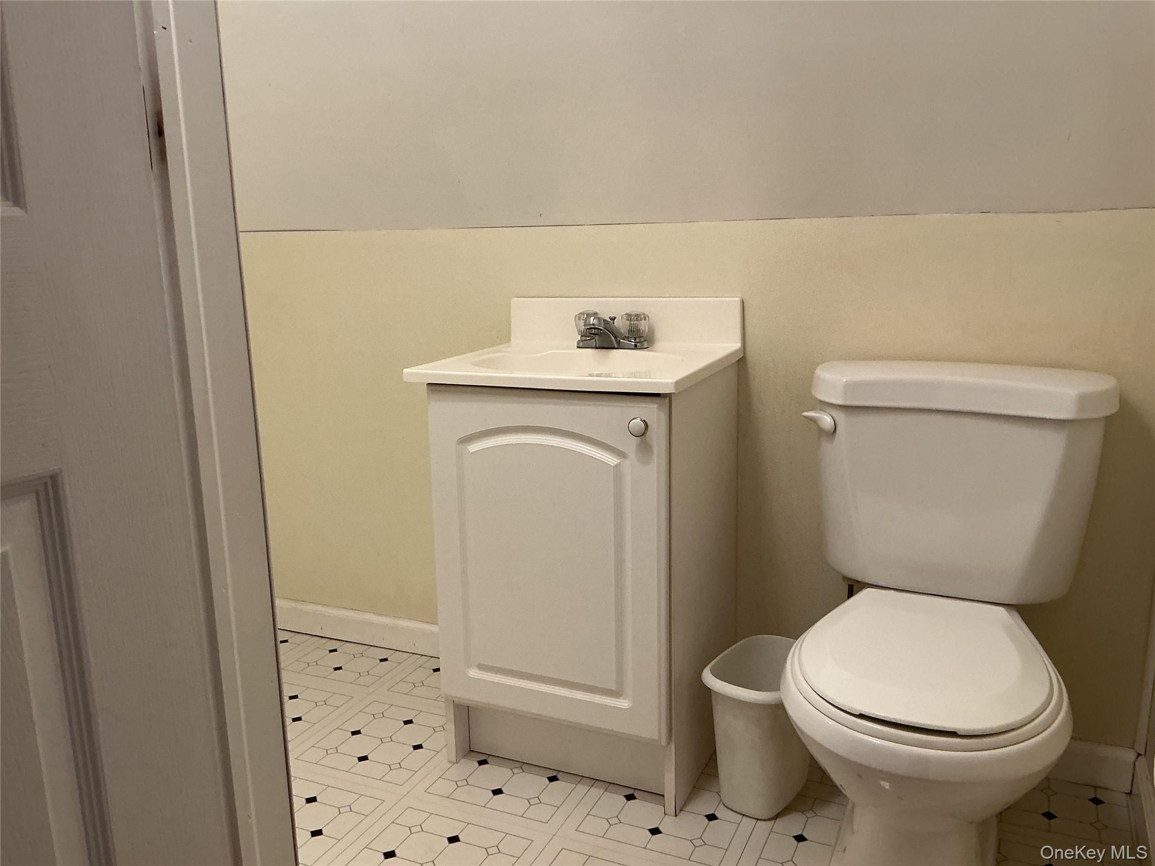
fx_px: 968
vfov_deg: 48.2
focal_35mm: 29
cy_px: 433
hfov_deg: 61.7
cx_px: 578
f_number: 1.8
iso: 100
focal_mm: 3
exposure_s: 1/60
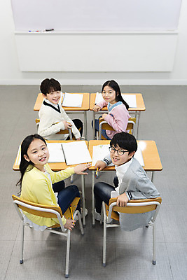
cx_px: 94
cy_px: 140
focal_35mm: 36
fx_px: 280
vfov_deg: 53.1
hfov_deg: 36.9
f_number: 2.8
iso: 640
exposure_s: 1/125
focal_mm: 36
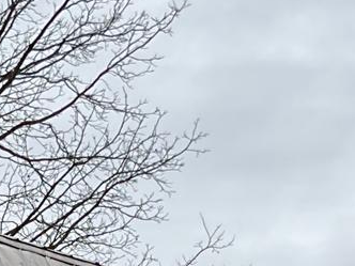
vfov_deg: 7.8
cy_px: 608
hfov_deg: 10.7
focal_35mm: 179
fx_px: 1836
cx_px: -136
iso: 16
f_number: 1.8
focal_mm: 3
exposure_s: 1/739
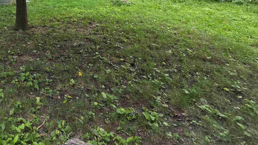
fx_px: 212
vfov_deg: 28.1
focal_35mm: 31
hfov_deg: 49.8
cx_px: -5
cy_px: -61
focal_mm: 2.2
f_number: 1.9
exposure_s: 1/200
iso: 40
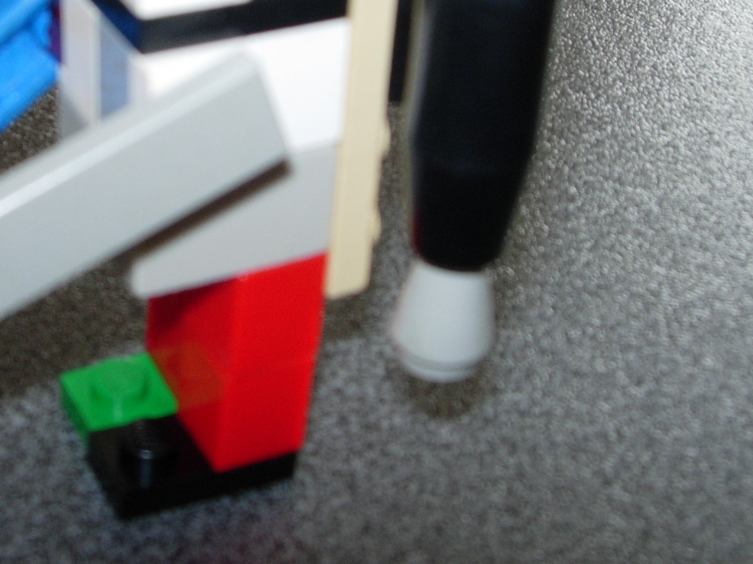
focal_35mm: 70
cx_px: 219
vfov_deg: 20.7
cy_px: 91
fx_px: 1523
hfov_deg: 27.5
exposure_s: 1/32
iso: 79
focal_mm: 7.8
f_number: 4.8
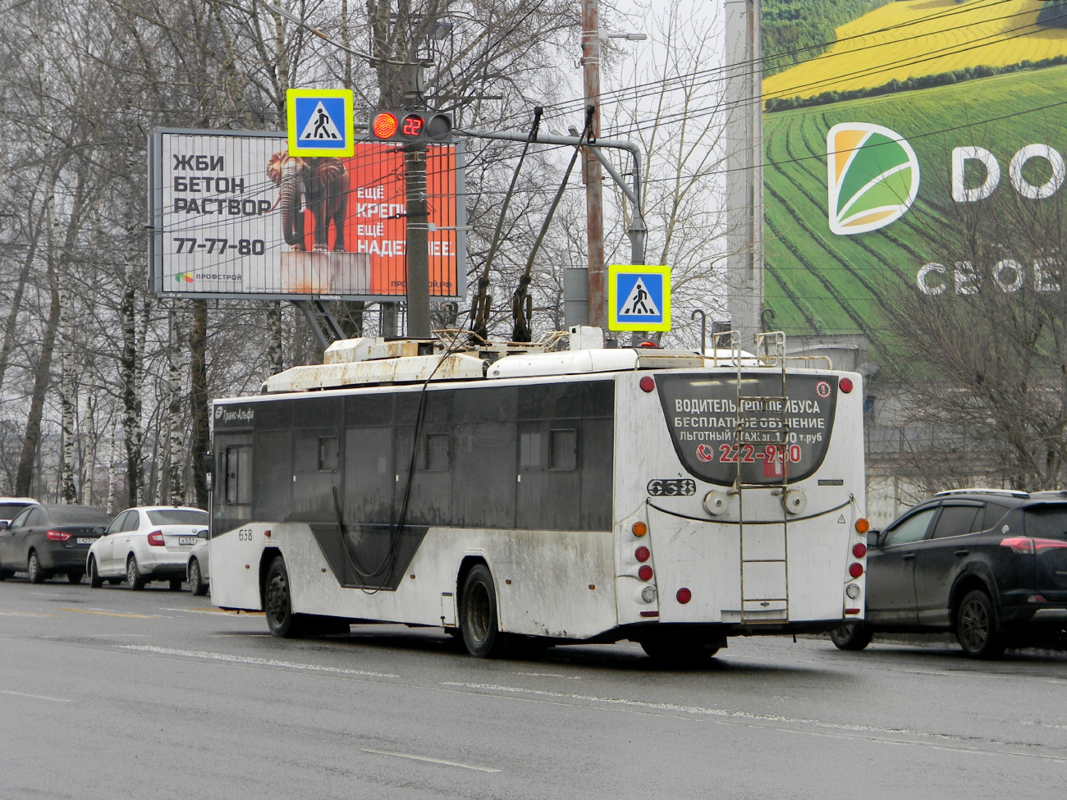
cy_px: 400
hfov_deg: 18.7
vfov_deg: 14.1
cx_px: 534
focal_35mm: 105
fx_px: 3237
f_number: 4.7
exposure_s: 1/50.4
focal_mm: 19
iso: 80
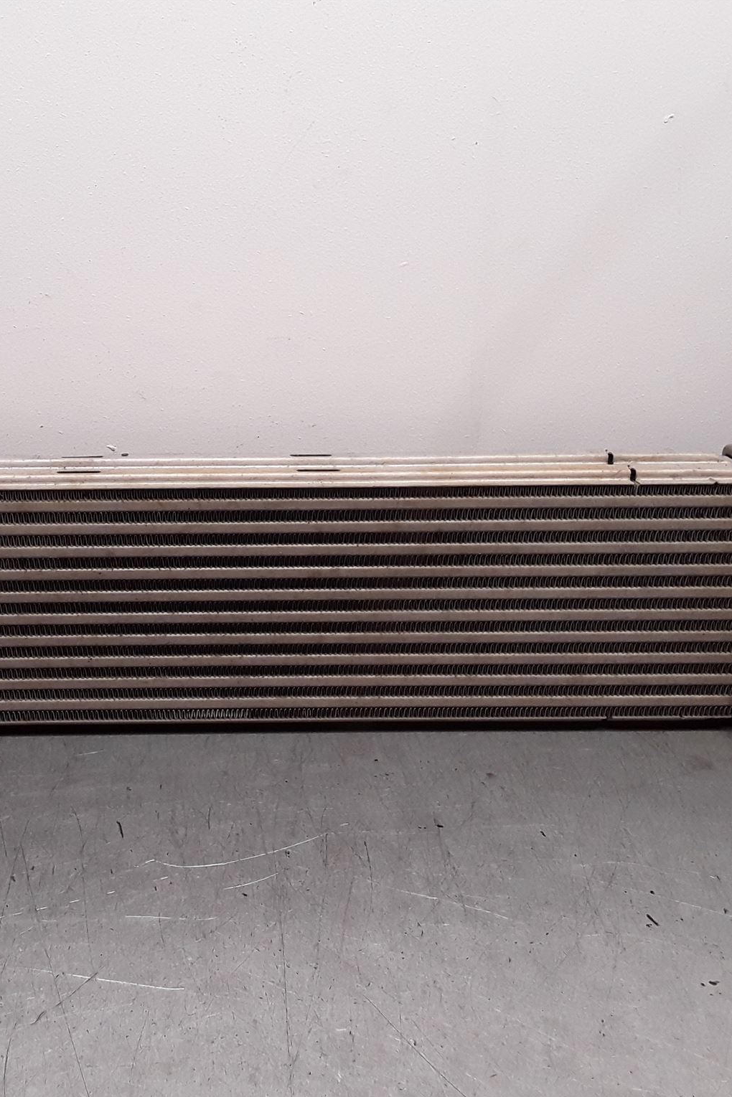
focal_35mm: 39
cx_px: 168
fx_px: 1189
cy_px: 547
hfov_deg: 33.4
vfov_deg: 49.5
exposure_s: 1/159
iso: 100
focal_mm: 2.91
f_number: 1.9
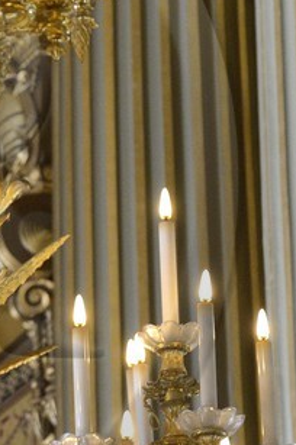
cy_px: 181
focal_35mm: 323
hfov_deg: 4.2
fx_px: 3992
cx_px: -210
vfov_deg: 6.4
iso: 1600
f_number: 5
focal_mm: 62
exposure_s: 1/40
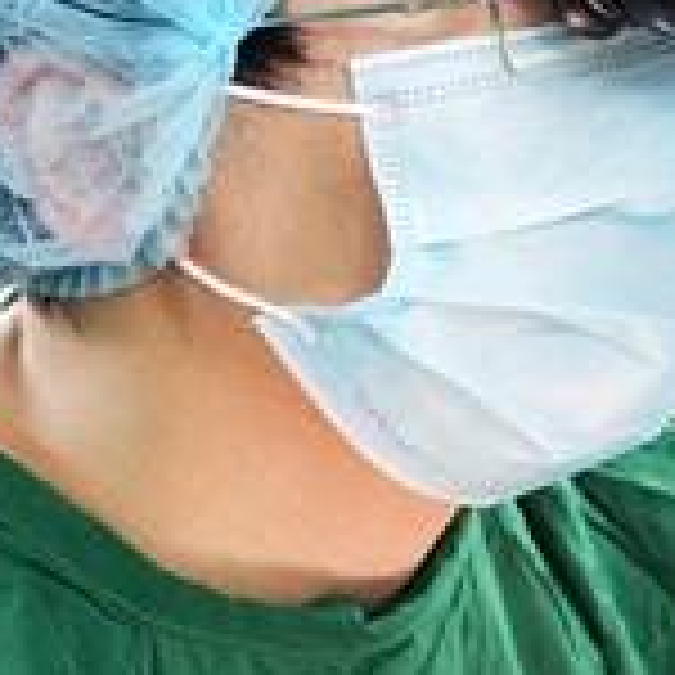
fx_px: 5383
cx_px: 1318
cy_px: 389
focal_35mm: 244
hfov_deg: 6.9
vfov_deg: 7.2
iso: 1000
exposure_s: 1/50
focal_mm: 48
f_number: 4
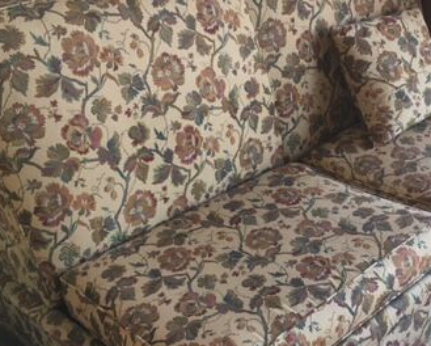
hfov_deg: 33.5
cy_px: 210
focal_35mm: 55
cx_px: 320
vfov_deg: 27.6
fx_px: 702
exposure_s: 1/33
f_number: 2.2
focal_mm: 4.15
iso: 32
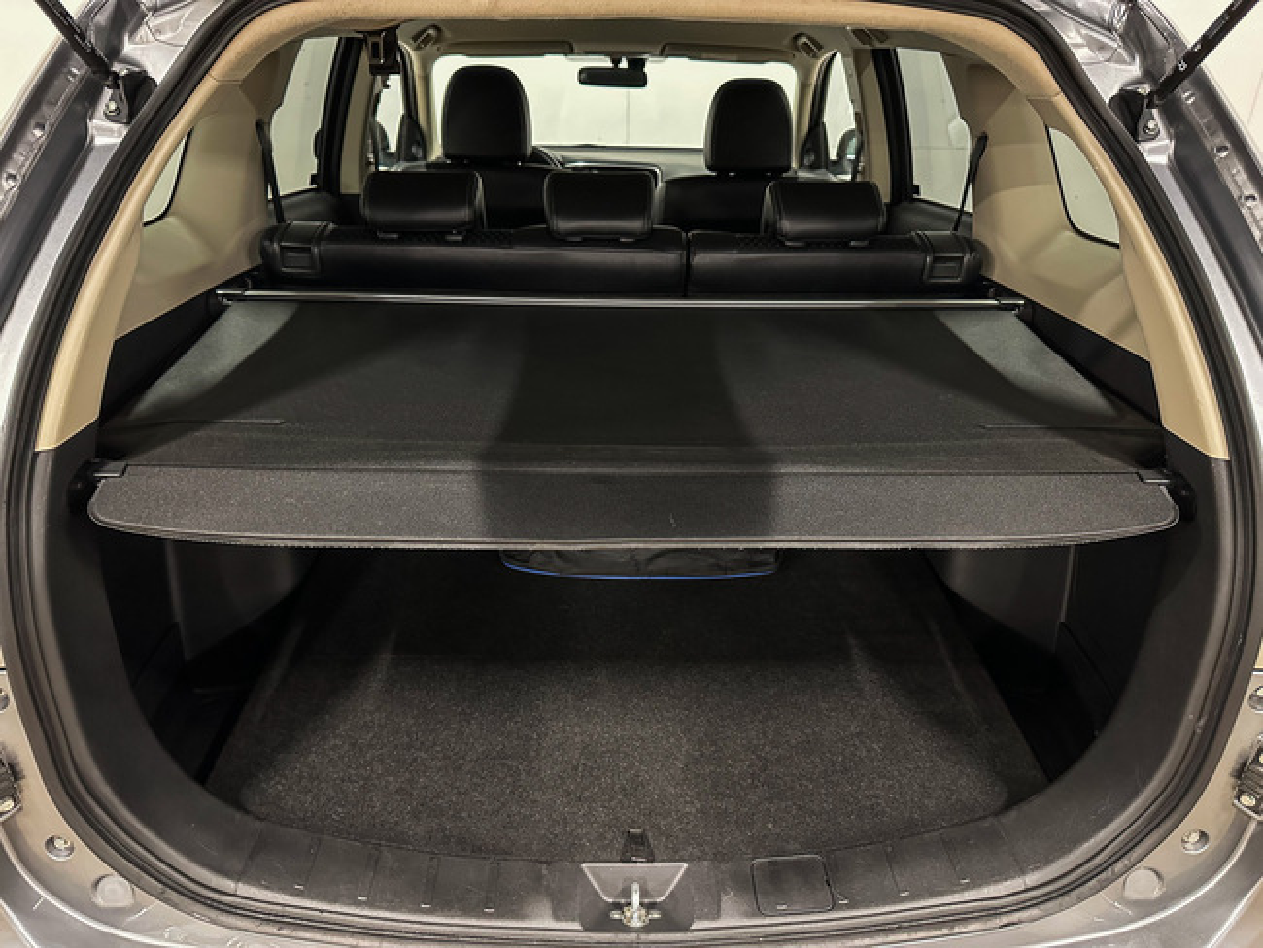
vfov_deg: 56.8
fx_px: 876
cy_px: 474
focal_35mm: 24
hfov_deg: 71.6
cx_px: 632
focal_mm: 6.86
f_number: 1.78
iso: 1000
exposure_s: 1/25
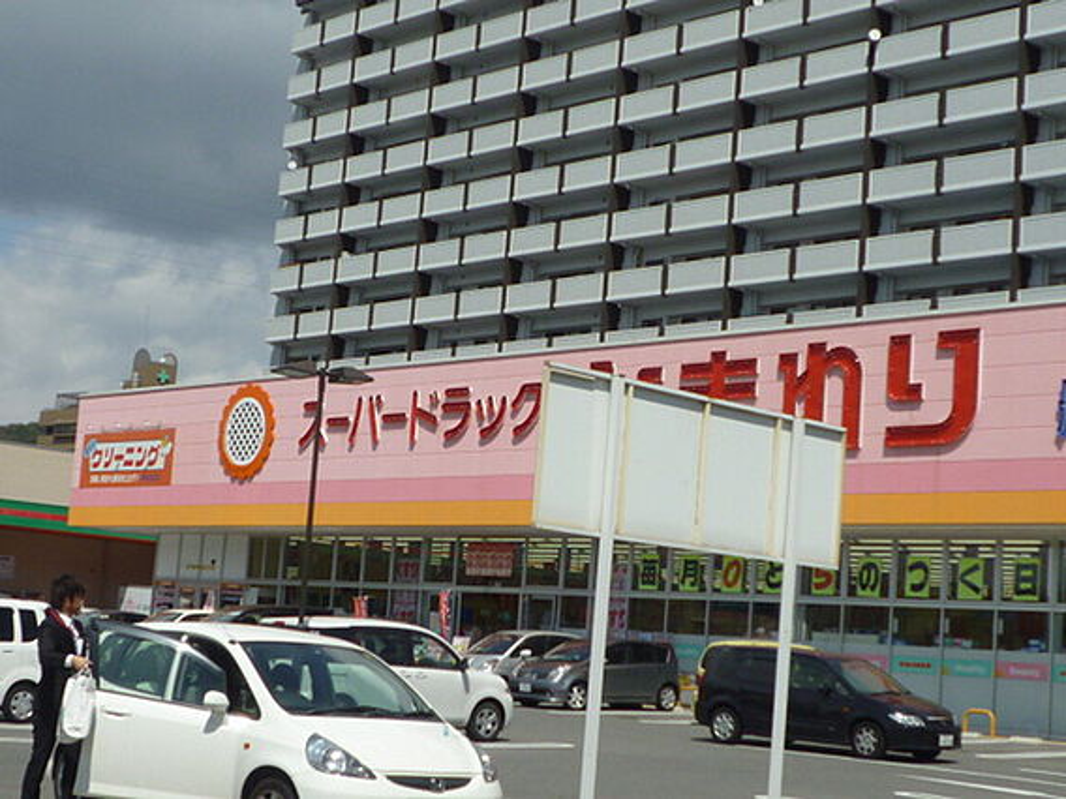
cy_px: 400
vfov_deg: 22.6
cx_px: 533
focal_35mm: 65
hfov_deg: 29.8
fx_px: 2002
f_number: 5
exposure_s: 1/800
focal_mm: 5.8
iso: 80
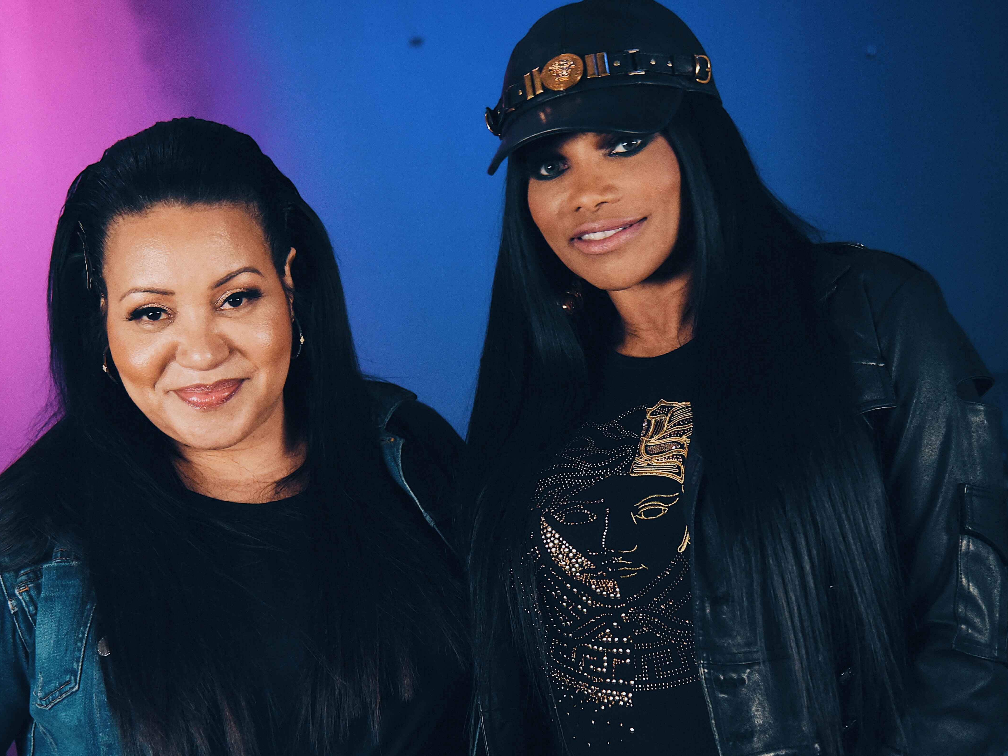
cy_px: 439
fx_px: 2068
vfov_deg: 20.7
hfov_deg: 27.4
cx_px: 474
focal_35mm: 71
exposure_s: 1/100
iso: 5000
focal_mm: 52
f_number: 4
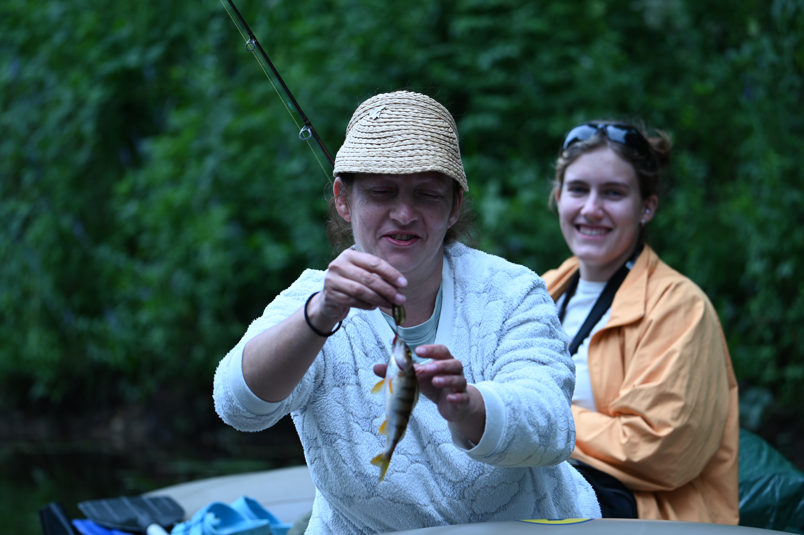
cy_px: 268
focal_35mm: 150
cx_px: 402
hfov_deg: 13.7
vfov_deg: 9.1
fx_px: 3348
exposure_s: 1/100
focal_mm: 150
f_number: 5
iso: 220
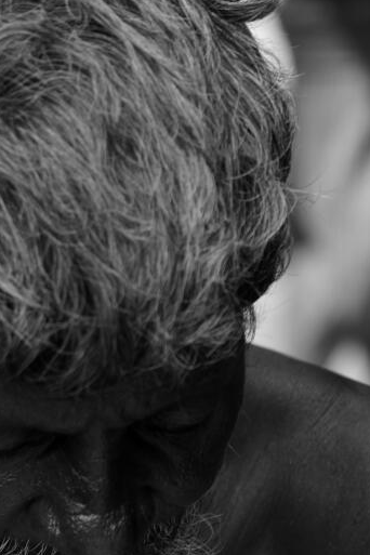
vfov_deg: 6.2
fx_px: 5136
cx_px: 39
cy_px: 384
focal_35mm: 333
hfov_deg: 4.1
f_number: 4.2
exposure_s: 1/160
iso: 100
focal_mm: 95
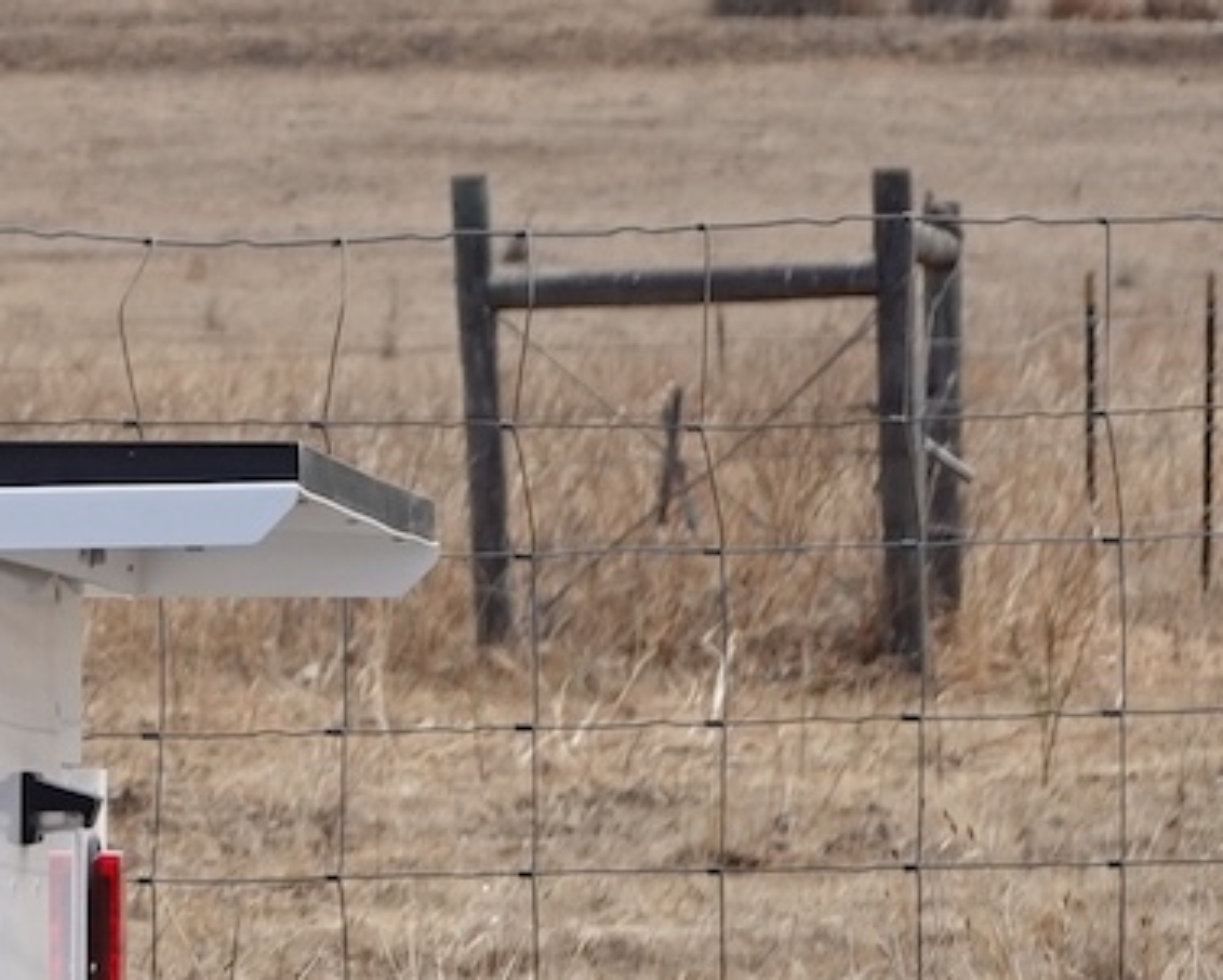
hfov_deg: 3.9
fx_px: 17492
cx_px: -1752
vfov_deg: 3.2
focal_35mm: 483
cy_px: 806
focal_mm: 35.31
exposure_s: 1/500
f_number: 4
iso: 100
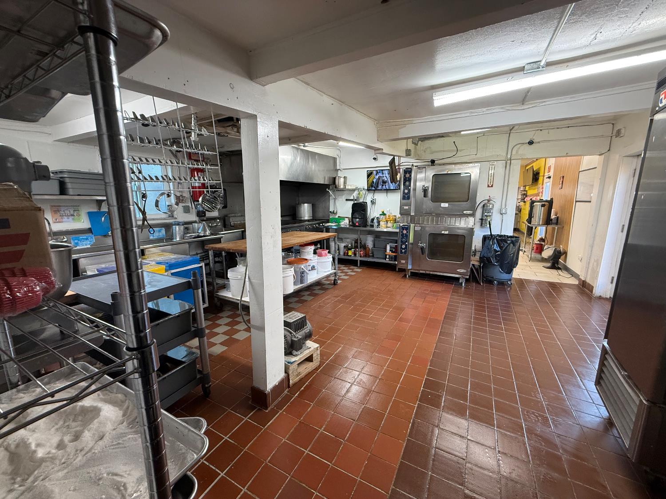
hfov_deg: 102.1
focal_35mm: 14
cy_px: 250
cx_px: 333
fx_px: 269
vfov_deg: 85.7
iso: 320
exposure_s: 1/120
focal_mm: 2.22
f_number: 2.2
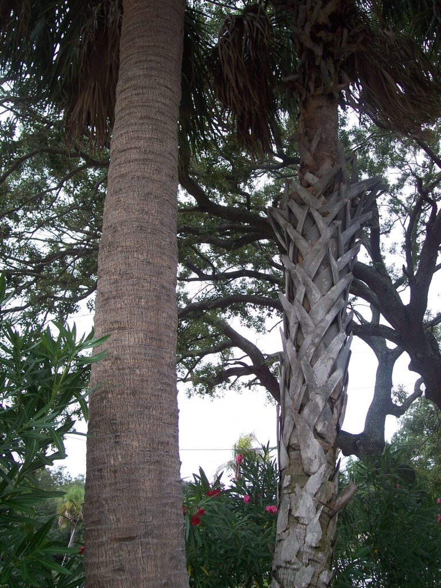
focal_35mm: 39
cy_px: 294
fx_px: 662
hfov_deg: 36.8
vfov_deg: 47.9
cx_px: 220
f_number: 3.4
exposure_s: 1/350
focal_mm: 8
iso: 100
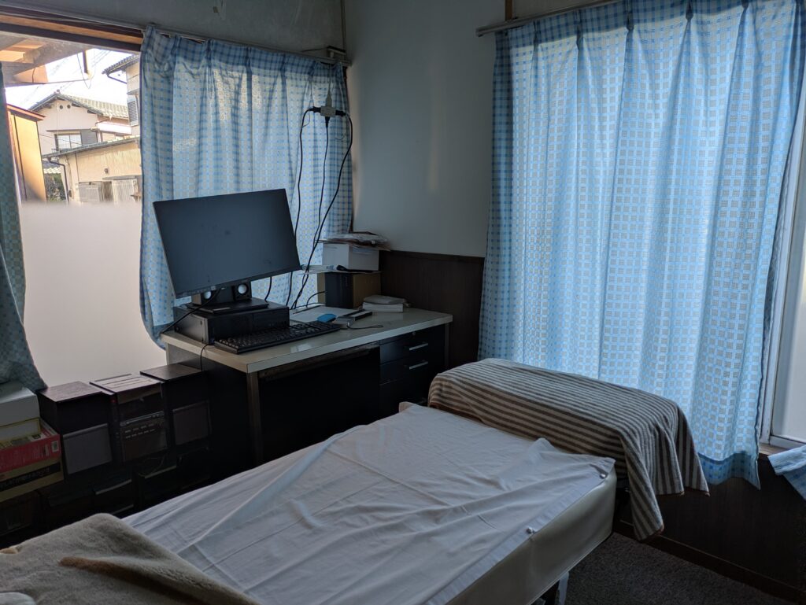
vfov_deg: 54.9
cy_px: 302
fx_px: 582
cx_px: 403
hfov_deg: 69.4
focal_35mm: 25
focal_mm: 5.43
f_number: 1.89
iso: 33
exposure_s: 1/117
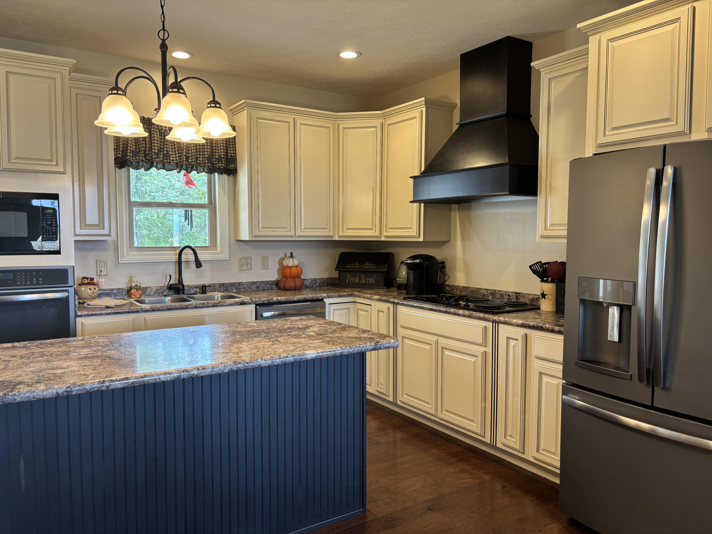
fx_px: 535
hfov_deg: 67.3
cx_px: 356
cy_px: 267
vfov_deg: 53.1
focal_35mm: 26
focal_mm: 5.96
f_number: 1.6
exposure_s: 1/60
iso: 80
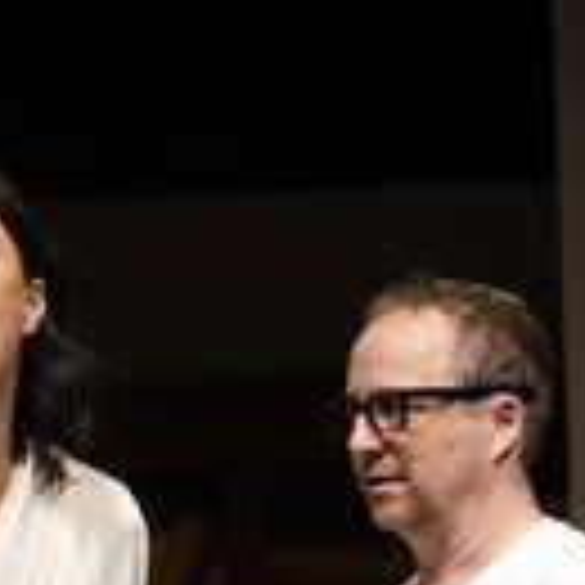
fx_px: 6615
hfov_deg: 5.1
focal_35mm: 346
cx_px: 137
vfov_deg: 5.0
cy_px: 666
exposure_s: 1/160
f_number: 5.6
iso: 1600
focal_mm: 117
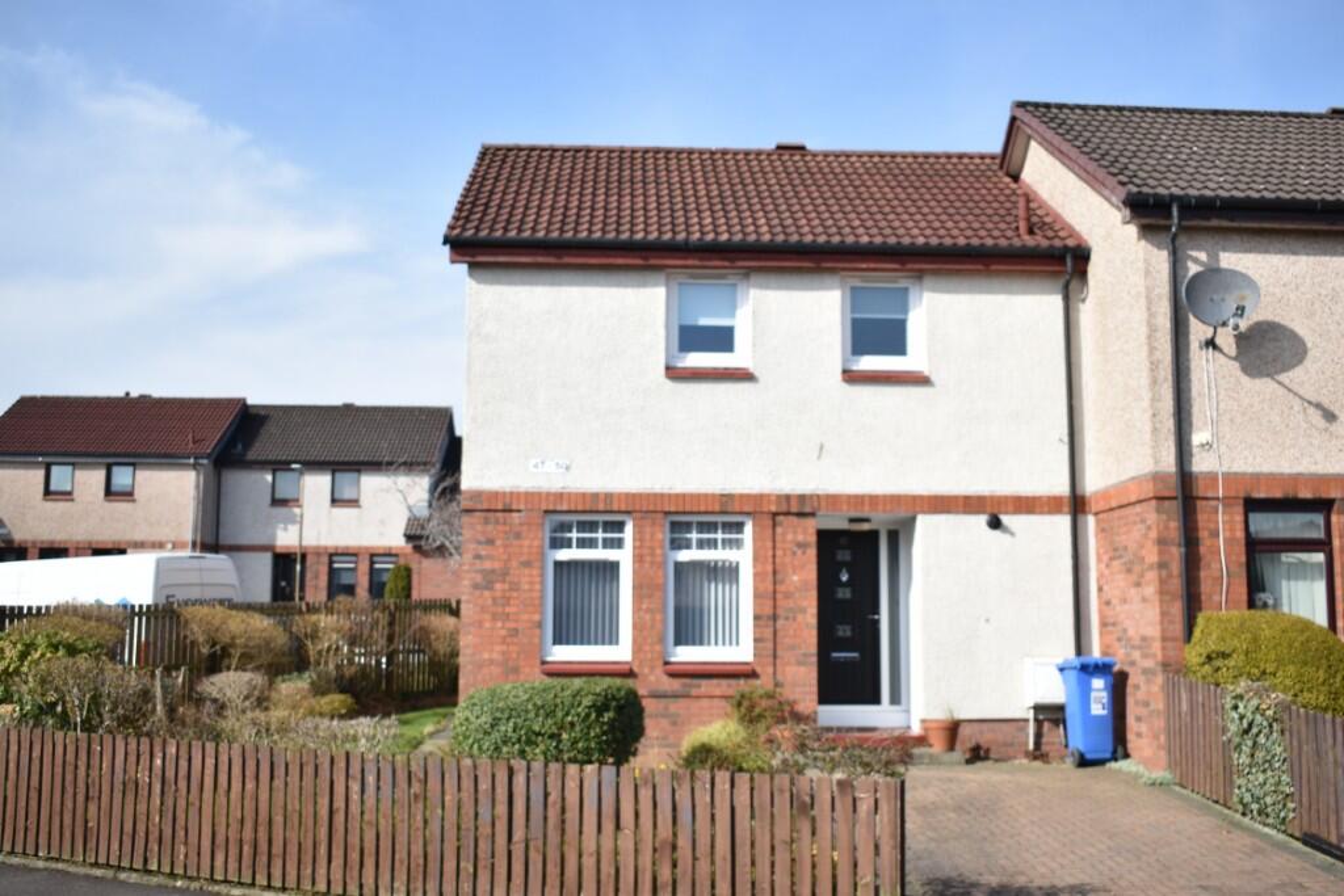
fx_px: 1400
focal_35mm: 38
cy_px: 448
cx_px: 672
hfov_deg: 51.3
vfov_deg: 35.5
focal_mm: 25
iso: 100
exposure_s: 1/500
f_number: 4
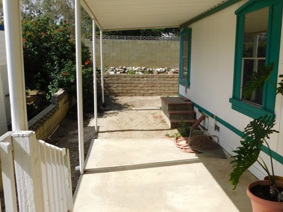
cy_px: 103
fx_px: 262
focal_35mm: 32
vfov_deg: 44.2
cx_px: 151
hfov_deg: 56.8
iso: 125
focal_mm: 4
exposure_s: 1/1250
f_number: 3
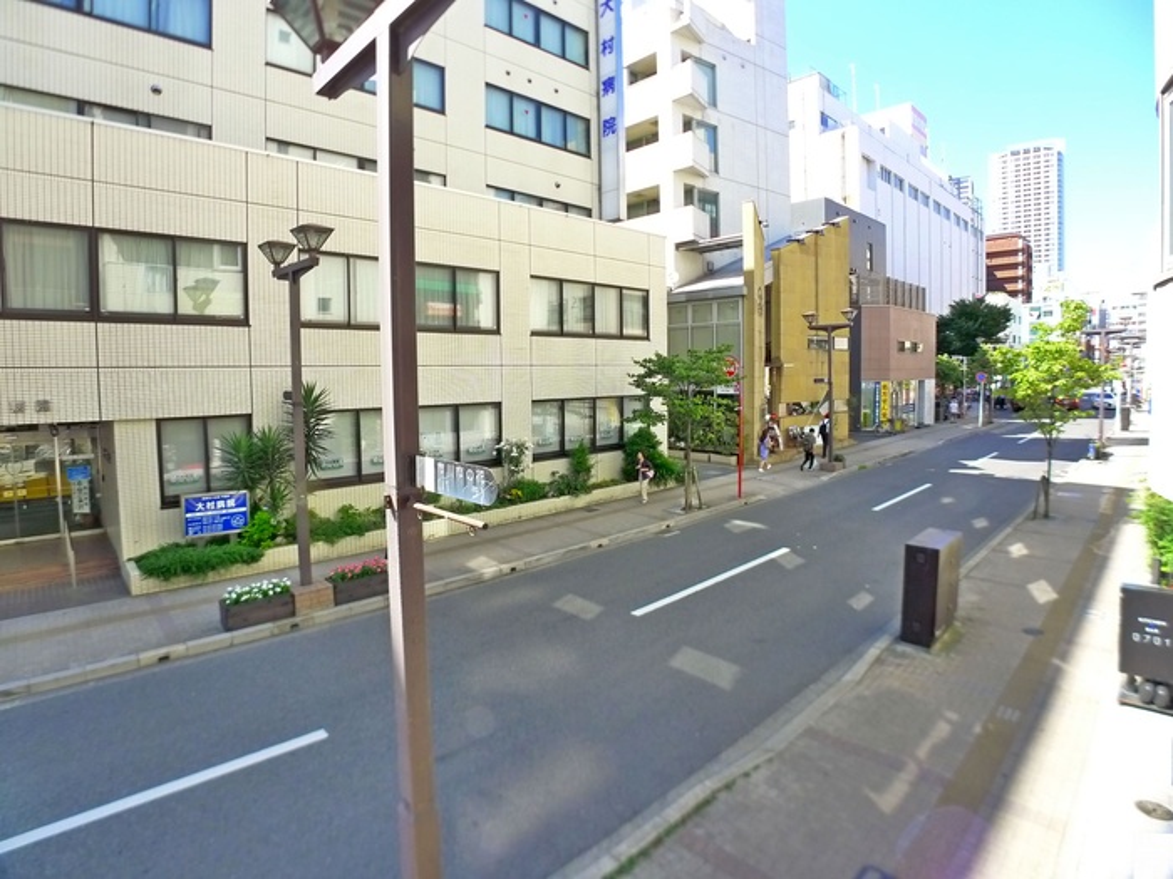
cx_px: 586
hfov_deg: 71.6
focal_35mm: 24
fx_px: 813
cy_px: 440
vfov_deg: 56.8
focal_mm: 5.1
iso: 400
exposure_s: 1/400
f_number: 2.8
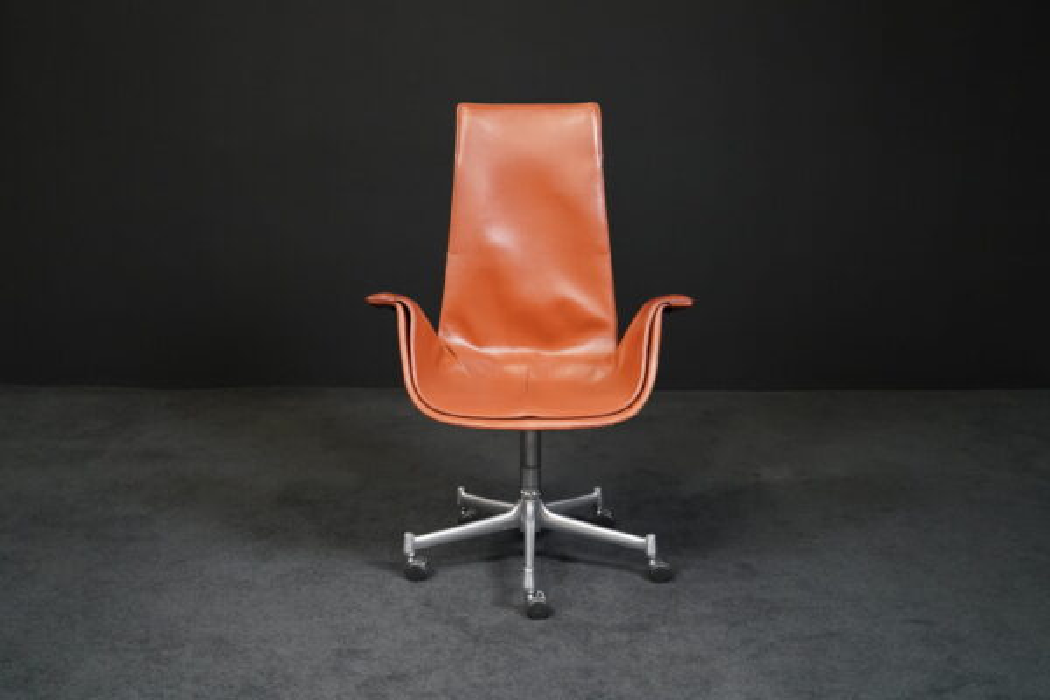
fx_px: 1254
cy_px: 350
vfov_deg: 31.2
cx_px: 525
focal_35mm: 43
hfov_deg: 45.4
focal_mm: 43
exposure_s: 1/100
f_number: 7.1
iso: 5000
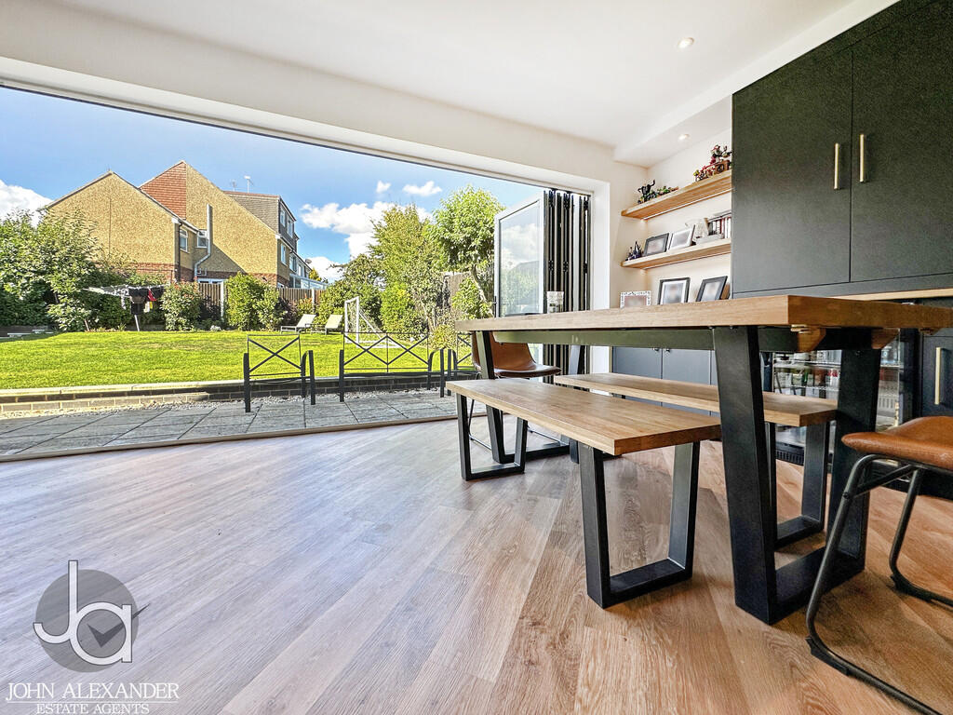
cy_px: 358
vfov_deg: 85.7
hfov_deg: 102.1
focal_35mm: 14
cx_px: 476
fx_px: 385
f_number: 2.2
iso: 50
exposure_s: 1/253
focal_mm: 2.22
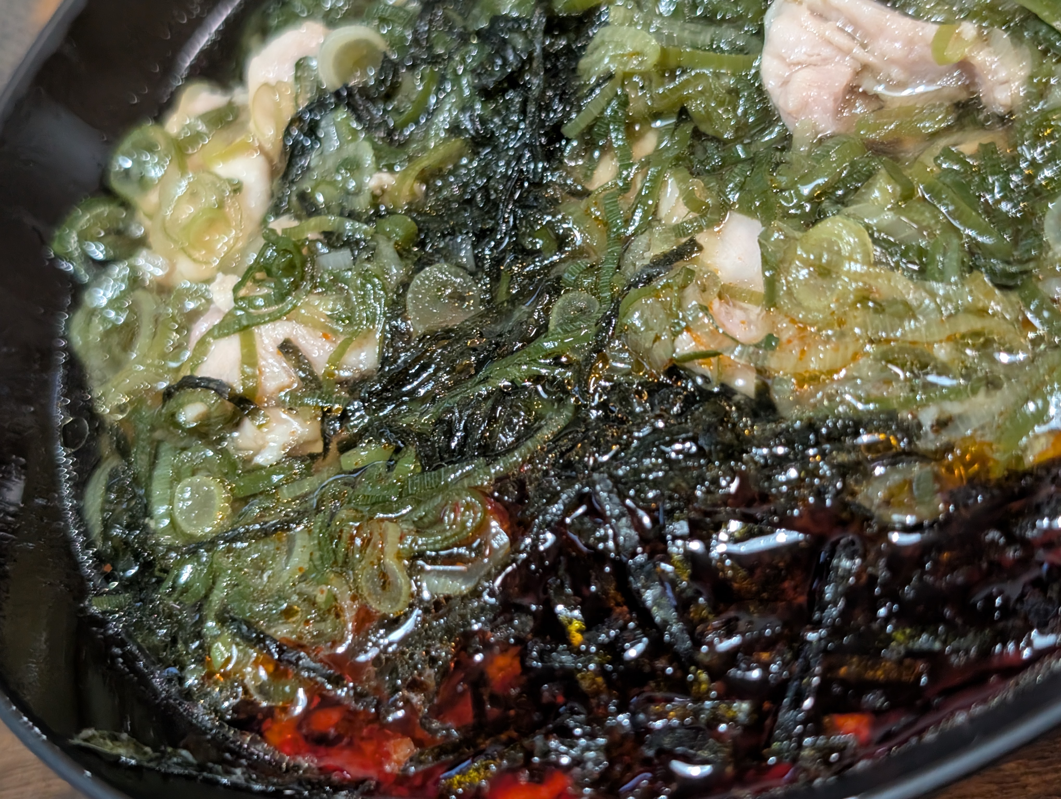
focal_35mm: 49
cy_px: 400
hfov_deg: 38.9
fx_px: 1504
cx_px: 530
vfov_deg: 29.7
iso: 886
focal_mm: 6.9
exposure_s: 1/51.2
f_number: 1.68
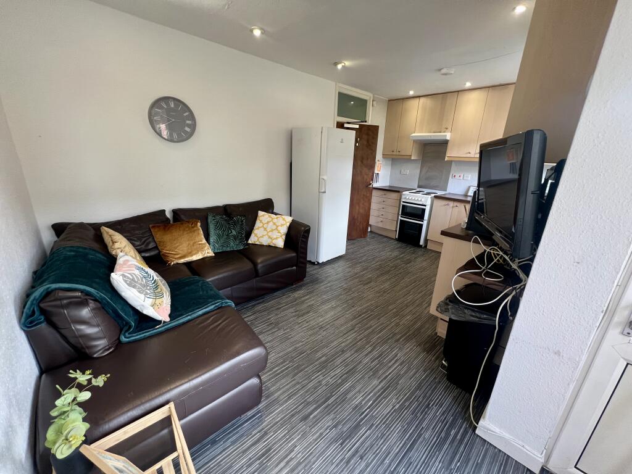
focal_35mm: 13
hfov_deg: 106.2
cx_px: 316
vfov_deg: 89.9
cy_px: 237
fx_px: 237
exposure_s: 1/100
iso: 160
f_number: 1.8
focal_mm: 1.57
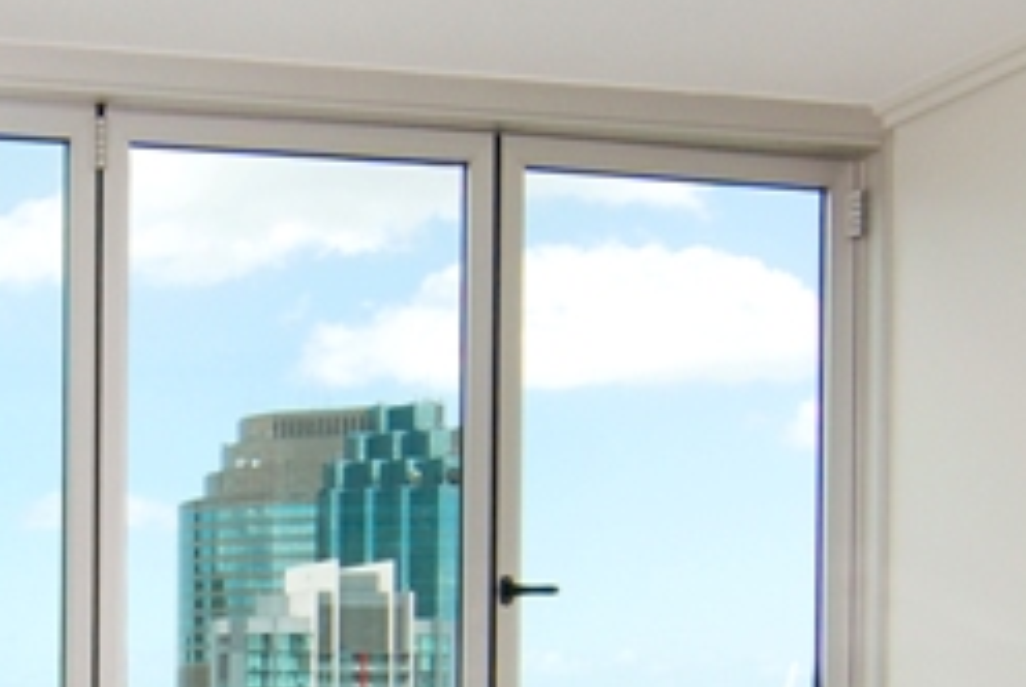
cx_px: 327
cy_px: 811
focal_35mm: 58
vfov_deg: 21.8
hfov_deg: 34.1
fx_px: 1655
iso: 250
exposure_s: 1/200
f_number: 9
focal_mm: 12
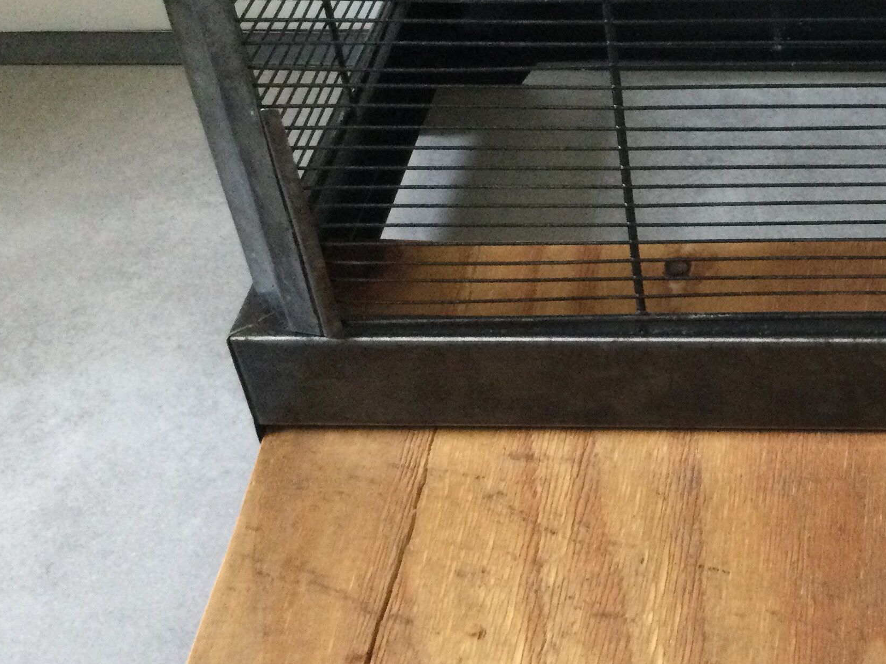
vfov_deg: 24.0
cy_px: 317
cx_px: 823
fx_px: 1561
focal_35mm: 61
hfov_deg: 30.1
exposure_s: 1/25
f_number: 2.4
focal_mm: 3.3
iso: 200
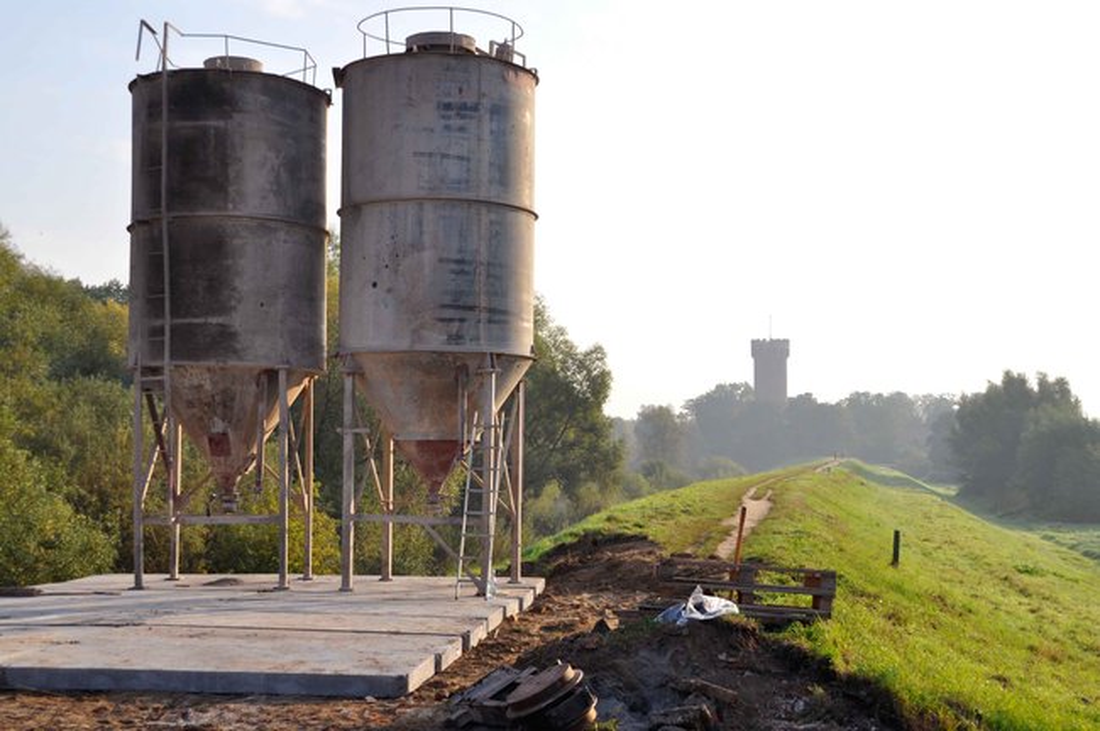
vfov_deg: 28.0
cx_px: 550
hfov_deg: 41.2
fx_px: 1465
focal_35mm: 48
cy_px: 366
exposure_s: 1/320
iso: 200
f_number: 9
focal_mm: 32
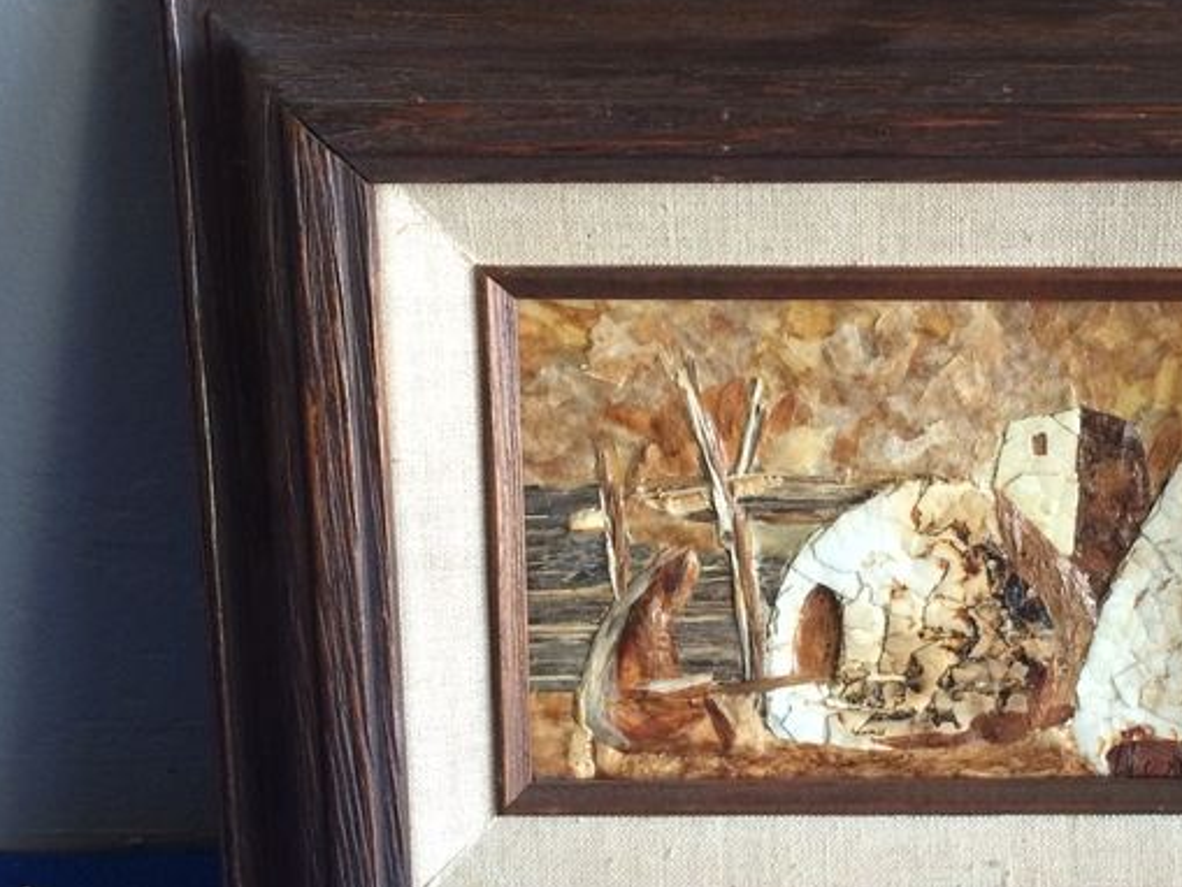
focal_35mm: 53
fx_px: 1810
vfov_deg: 27.5
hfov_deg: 35.2
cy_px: 498
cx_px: 915
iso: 100
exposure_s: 1/30
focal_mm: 4.12
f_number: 2.2
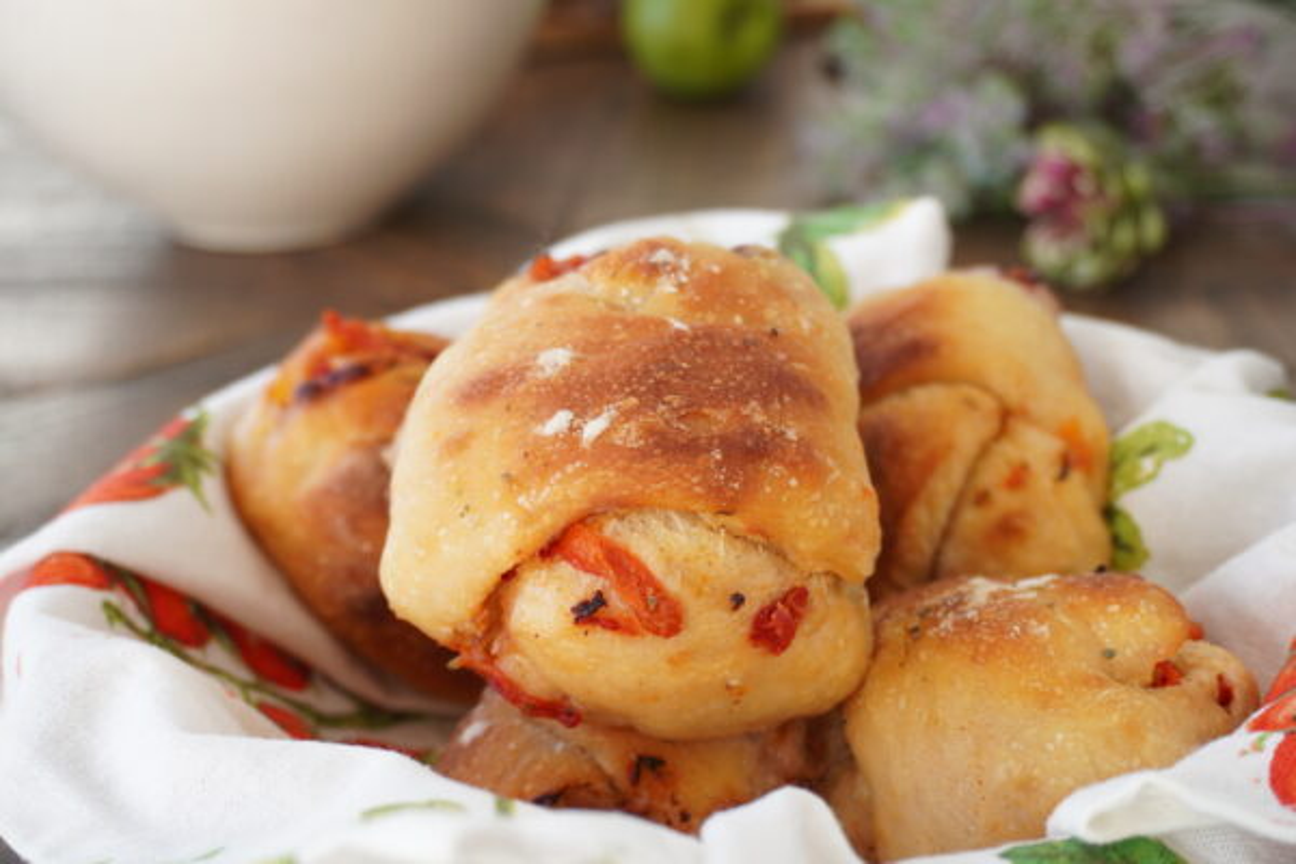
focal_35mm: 46
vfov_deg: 28.9
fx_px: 1674
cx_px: 648
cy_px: 432
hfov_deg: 42.3
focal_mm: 31
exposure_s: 1/125
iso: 200
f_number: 5
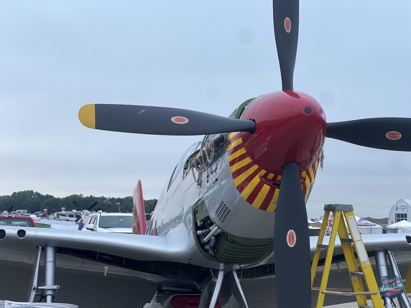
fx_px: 914
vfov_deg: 19.1
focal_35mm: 77
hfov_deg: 25.3
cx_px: 206
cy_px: 154
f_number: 2.8
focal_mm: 9
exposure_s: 1/202
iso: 32
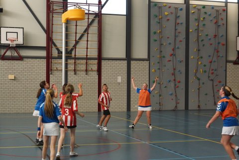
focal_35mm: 45
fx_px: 299
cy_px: 80
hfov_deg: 43.6
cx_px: 120
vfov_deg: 29.9
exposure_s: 1/200
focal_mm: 30
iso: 800
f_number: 5
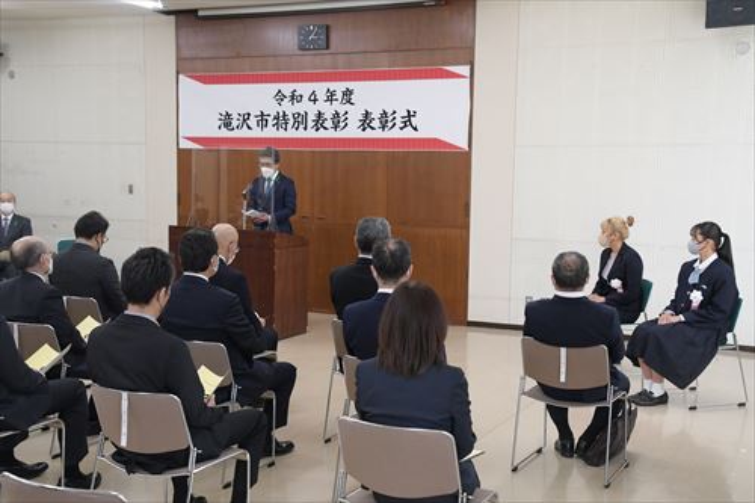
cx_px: 378
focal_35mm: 45
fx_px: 943
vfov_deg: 29.8
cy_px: 252
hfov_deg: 43.6
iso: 2500
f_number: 7.1
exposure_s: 1/200
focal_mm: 30
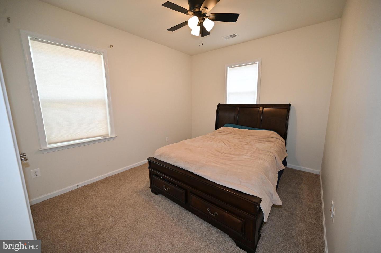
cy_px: 126
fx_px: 148
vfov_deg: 81.1
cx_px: 190
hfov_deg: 104.3
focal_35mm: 14
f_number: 4
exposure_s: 1/200
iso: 900
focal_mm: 14
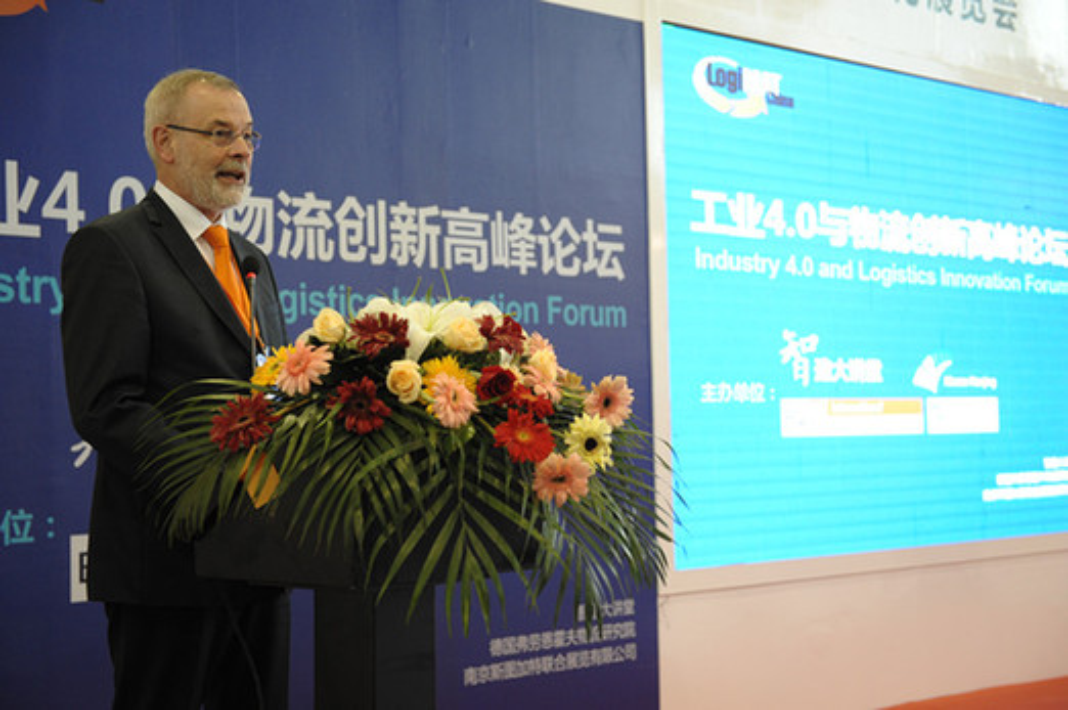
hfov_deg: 34.5
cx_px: 534
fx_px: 1719
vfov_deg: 23.3
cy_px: 355
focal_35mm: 58
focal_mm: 58
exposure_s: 1/100
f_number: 3.5
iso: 1600
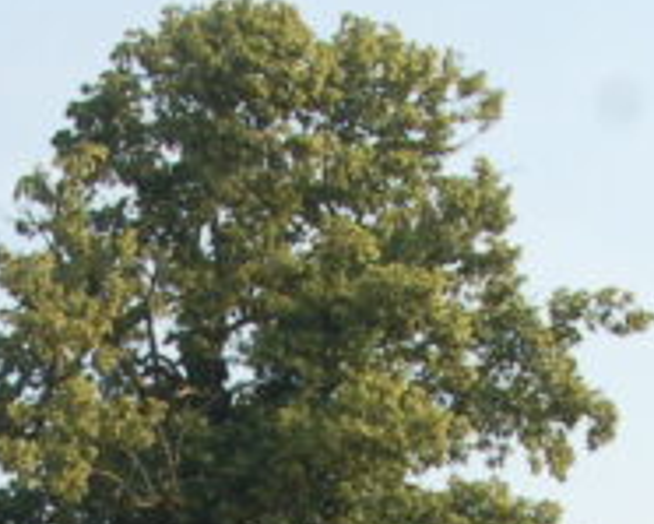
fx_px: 3749
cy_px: 955
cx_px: 179
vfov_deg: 7.7
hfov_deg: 10.0
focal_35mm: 194
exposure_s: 1/250
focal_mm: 25
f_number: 8
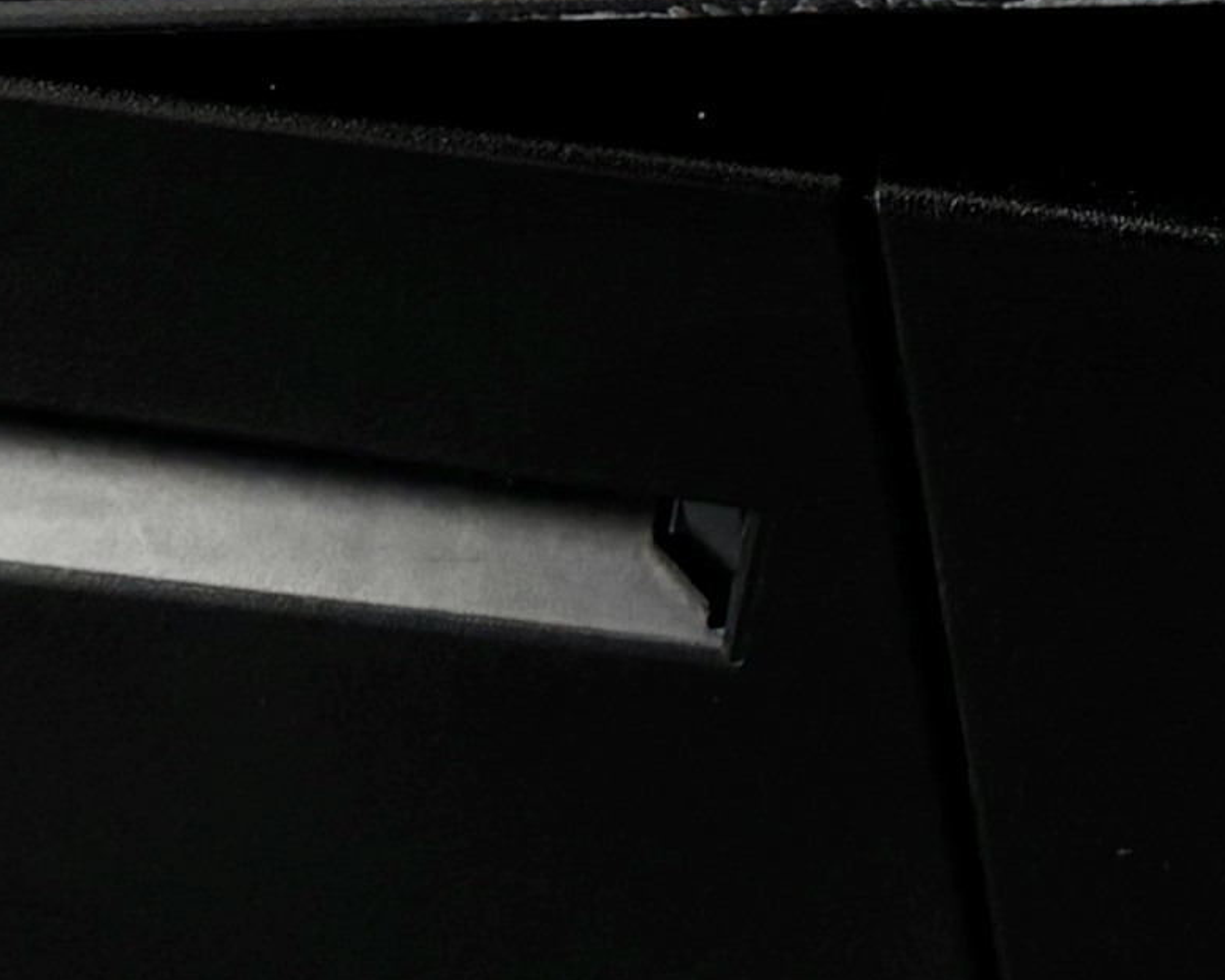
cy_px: -1262
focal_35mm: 132
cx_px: 1919
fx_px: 4786
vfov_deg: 10.3
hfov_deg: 13.6
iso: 100
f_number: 1.78
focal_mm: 6.86
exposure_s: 1/120
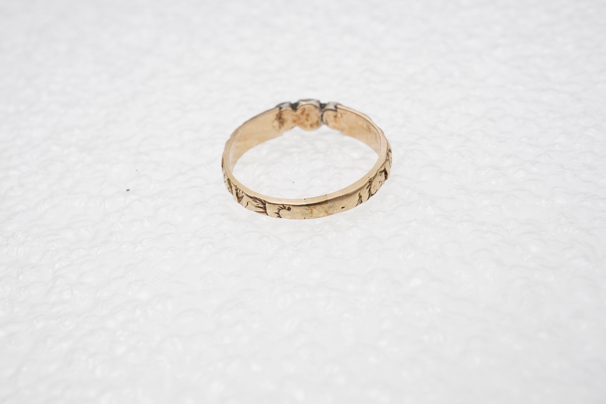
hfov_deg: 43.6
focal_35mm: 45
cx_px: 303
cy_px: 202
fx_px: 757
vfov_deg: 29.9
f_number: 20
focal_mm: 30
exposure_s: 1/125
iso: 500
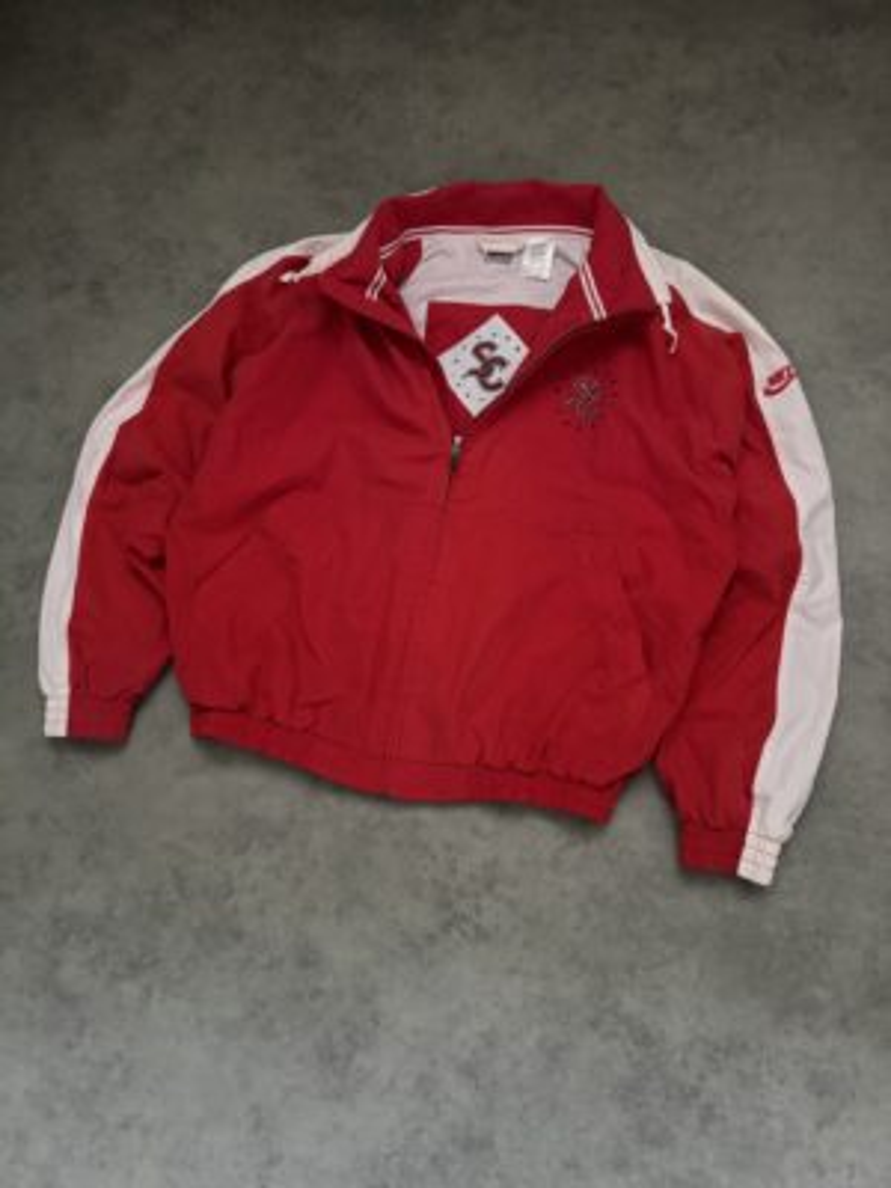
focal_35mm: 24
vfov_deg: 71.6
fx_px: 824
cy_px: 594
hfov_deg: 56.8
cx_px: 446
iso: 1000
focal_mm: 6.76
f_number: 1.78
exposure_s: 1/32
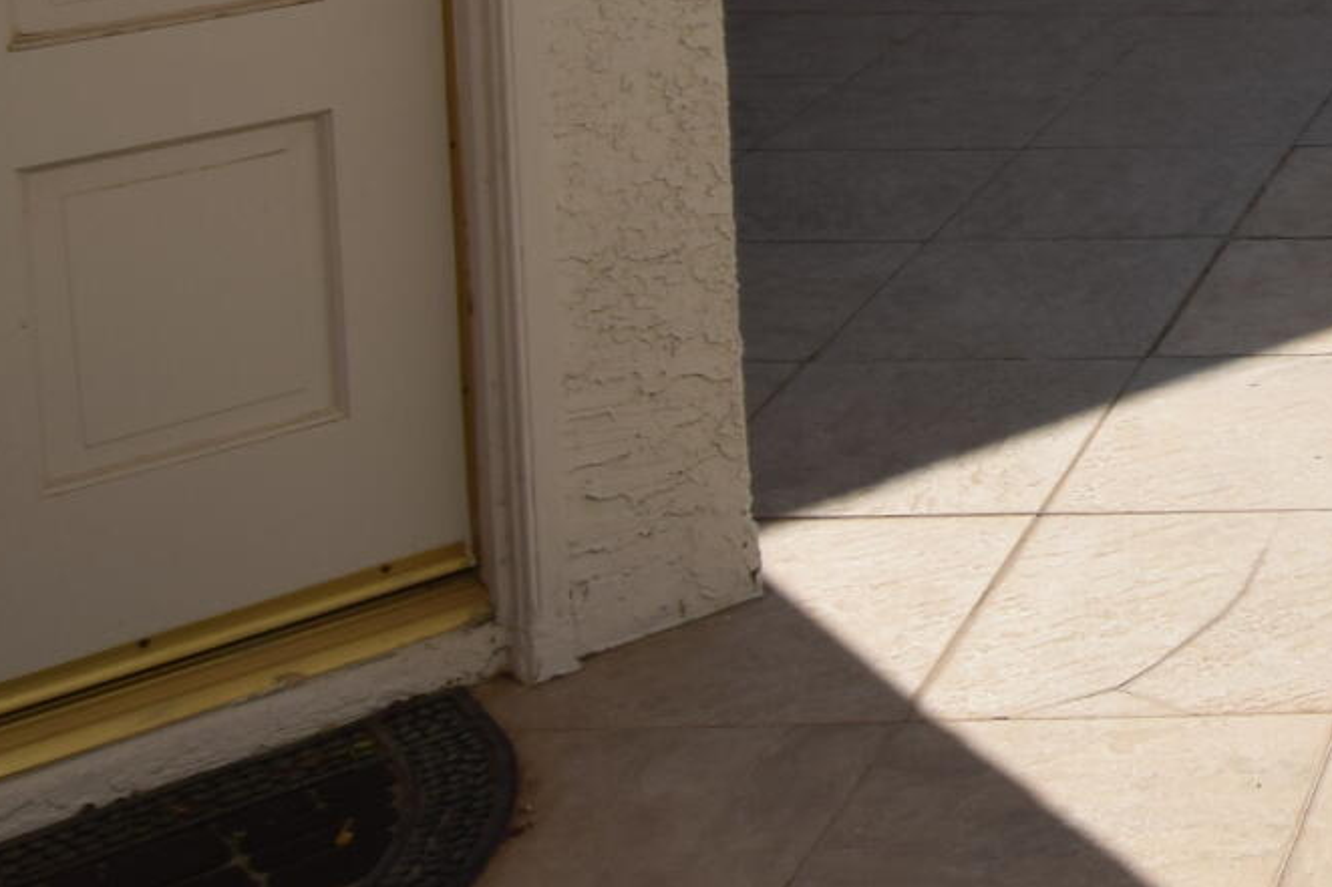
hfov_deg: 22.9
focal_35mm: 68
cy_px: -511
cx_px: 2091
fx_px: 2515
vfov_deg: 17.6
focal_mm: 10
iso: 100
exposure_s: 1/200
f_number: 11
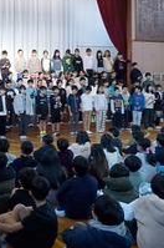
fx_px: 377
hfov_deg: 23.1
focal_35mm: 55
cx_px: -15
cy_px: 95
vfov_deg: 36.1
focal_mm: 4.1
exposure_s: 1/30
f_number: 3.3
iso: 180
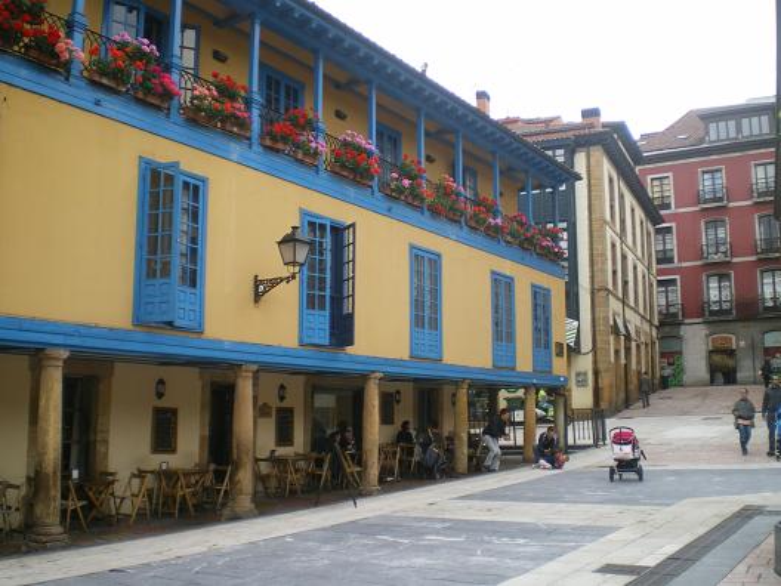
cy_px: 293
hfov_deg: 49.0
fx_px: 857
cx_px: 390
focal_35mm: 38
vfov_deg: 37.7
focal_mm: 6.3
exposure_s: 1/80
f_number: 3.1
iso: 64
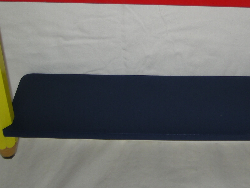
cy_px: 41
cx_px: 178
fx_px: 484
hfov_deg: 28.7
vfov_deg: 21.7
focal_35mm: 67
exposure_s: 1/30
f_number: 2.8
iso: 50
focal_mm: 5.7
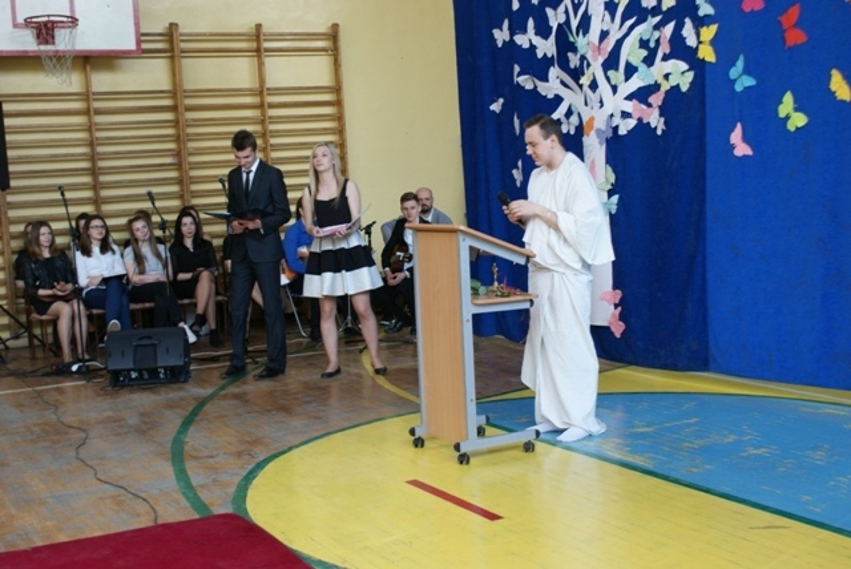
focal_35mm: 45
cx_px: 426
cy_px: 284
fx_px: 1065
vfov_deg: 29.9
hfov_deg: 43.6
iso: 160
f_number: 5
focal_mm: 30
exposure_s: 1/60
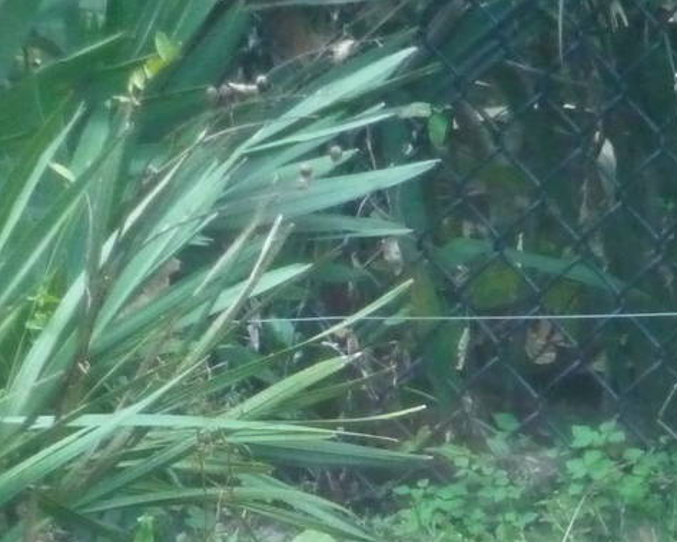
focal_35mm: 924
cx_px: 777
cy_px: 811
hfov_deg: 2.1
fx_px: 18525
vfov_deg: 1.7
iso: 800
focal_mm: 47
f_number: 4.9
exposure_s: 1/100
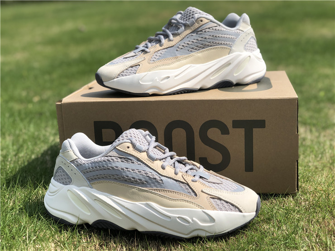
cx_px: 168
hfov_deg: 36.8
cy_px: 126
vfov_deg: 28.0
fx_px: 503
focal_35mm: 52
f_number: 2.4
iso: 16
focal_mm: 6
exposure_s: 1/1200
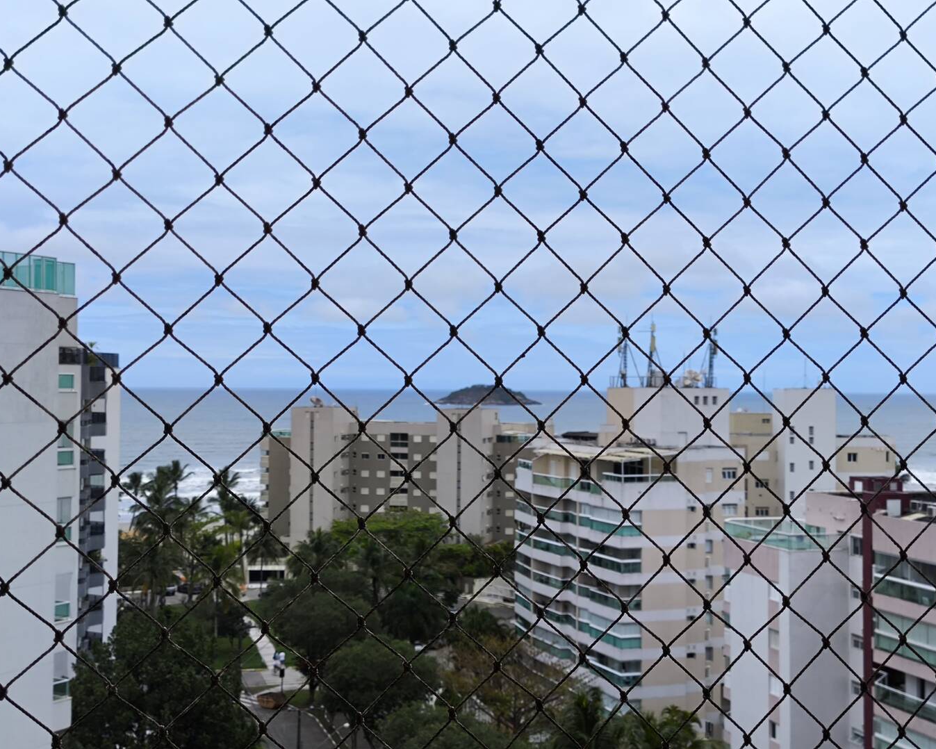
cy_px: 374
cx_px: 473
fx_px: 1358
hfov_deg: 38.0
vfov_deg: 30.8
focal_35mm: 49
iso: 50
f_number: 1.7
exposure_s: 1/1118
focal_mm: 4.71
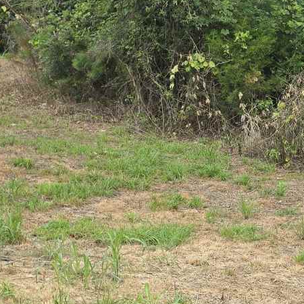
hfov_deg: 15.1
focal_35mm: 104
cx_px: 502
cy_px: 105
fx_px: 1033
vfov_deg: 16.7
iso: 12
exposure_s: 1/249
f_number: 1.7
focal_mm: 6.3
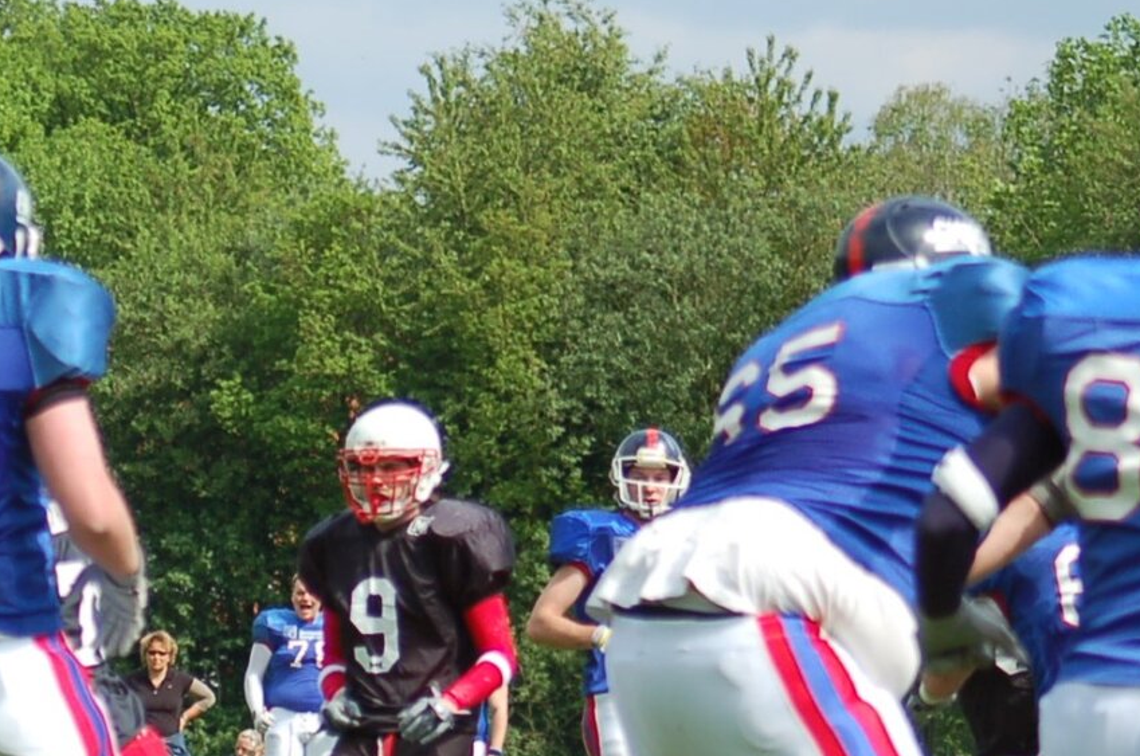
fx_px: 8599
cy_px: 908
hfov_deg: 7.5
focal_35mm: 272
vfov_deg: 5.0
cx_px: -74
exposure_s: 1/1000
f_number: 4.5
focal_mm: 70
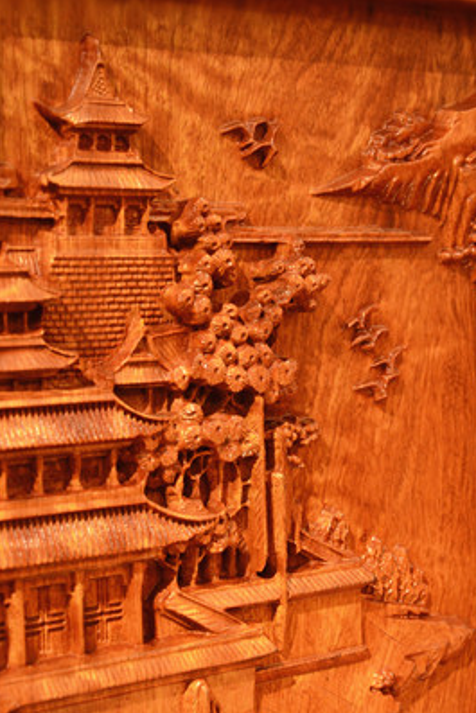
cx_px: 277
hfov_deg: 17.7
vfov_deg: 26.3
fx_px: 1526
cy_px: 356
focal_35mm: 77
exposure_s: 1/50
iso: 2000
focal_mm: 34
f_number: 4.2
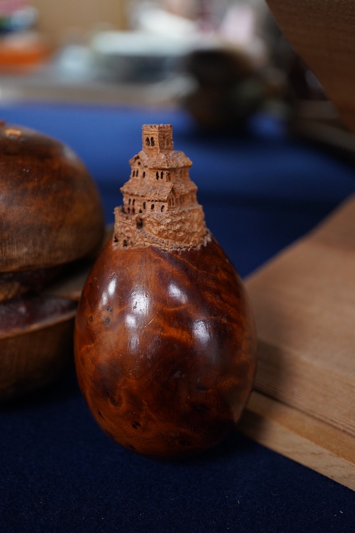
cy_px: 266
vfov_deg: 43.6
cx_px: 178
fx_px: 666
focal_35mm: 45
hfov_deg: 29.9
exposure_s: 1/125
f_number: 3.5
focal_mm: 30
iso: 1250
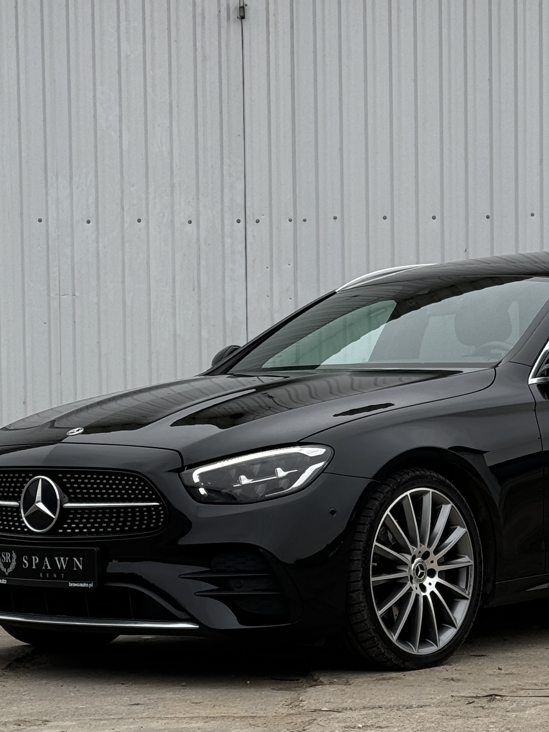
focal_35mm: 105
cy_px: 495
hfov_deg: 14.0
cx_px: 431
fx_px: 2221
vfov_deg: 18.7
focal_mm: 6.76
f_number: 1.78
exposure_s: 1/272
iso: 64
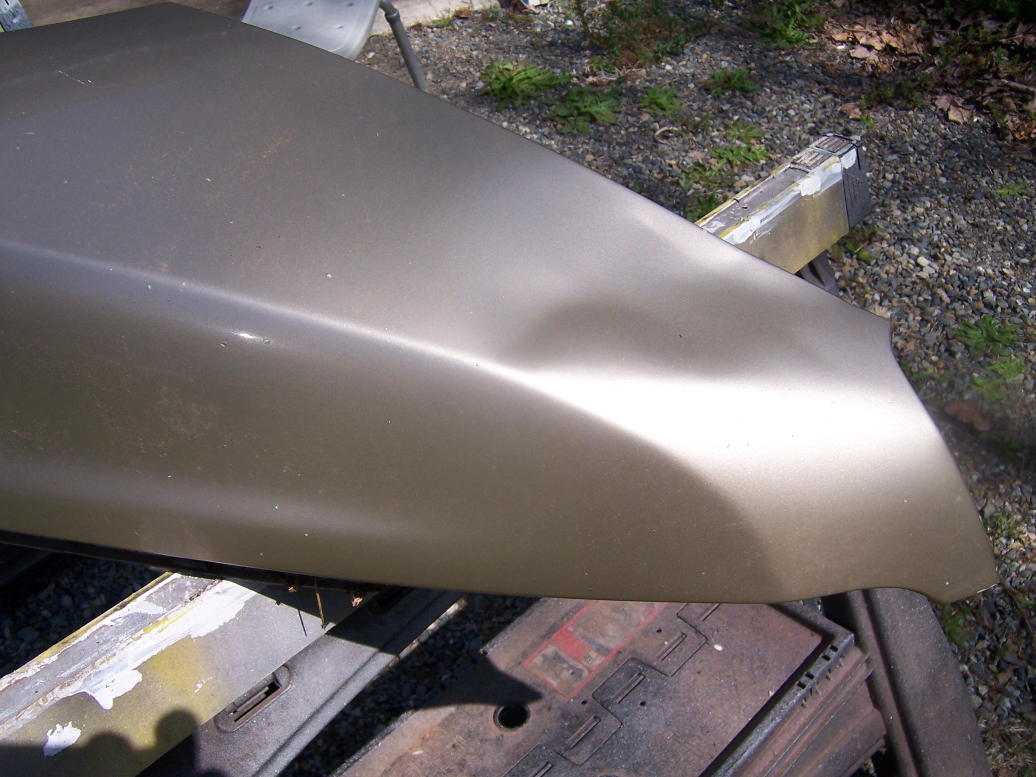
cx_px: 518
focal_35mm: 33
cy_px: 388
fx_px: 988
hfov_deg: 55.4
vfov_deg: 42.9
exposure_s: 1/750
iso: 80
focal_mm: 5.5
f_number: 3.4
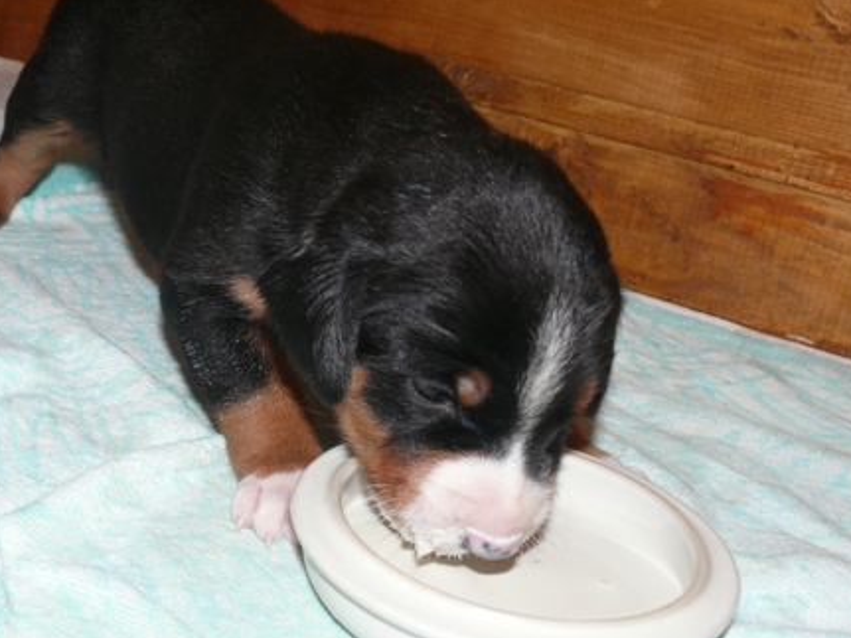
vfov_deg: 27.5
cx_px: 222
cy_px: 350
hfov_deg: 35.4
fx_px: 1303
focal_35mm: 53
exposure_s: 1/30
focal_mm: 7.4
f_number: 2.8
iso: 100
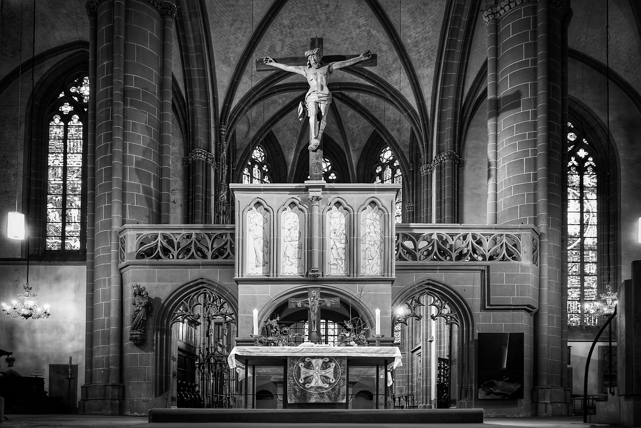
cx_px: 320
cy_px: 214
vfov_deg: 45.0
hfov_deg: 63.7
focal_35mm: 29
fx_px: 516
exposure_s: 5
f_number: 5.6
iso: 100
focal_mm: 29
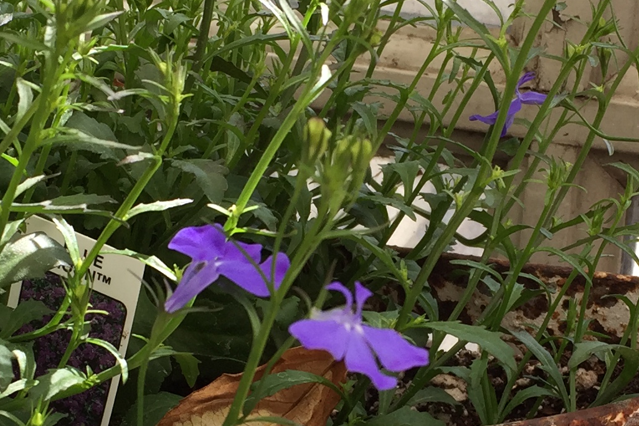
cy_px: 330
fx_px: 1704
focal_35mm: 96
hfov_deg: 21.2
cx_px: 382
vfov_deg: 14.2
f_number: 2.2
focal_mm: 4.15
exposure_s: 1/126
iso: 32
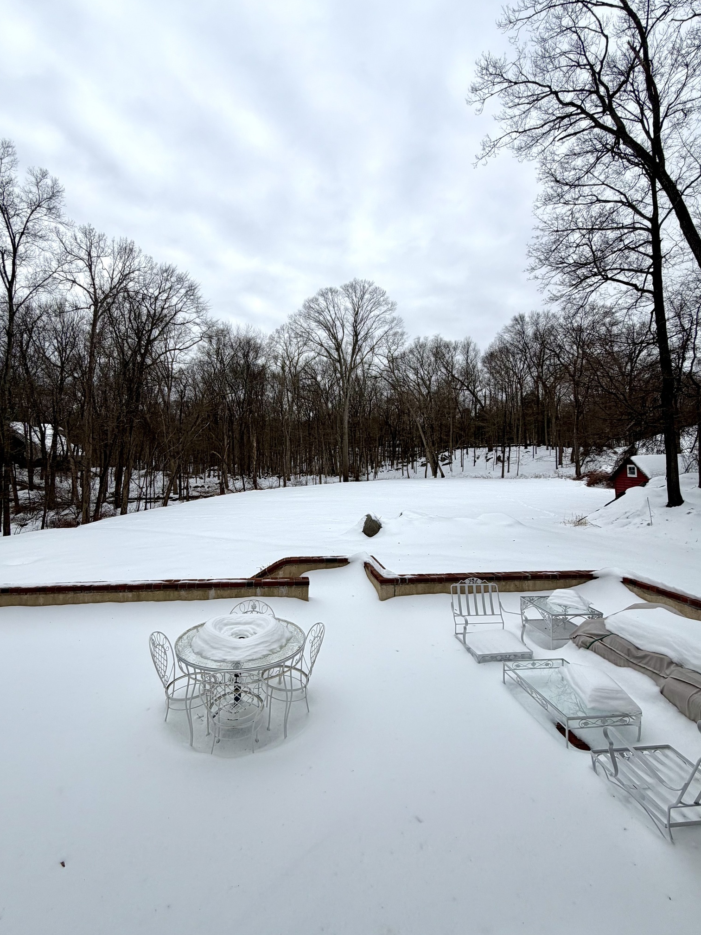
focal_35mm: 16
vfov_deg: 94.5
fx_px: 432
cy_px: 457
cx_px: 325
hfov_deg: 78.0
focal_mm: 2.22
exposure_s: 1/1125
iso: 20
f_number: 2.2
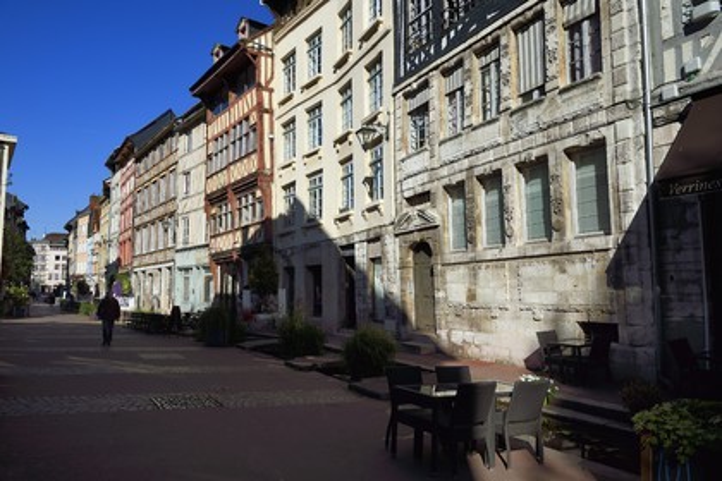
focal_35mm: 26
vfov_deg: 49.6
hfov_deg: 69.4
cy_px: 240
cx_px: 361
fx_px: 521
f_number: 11
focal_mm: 26
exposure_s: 1/320
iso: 200
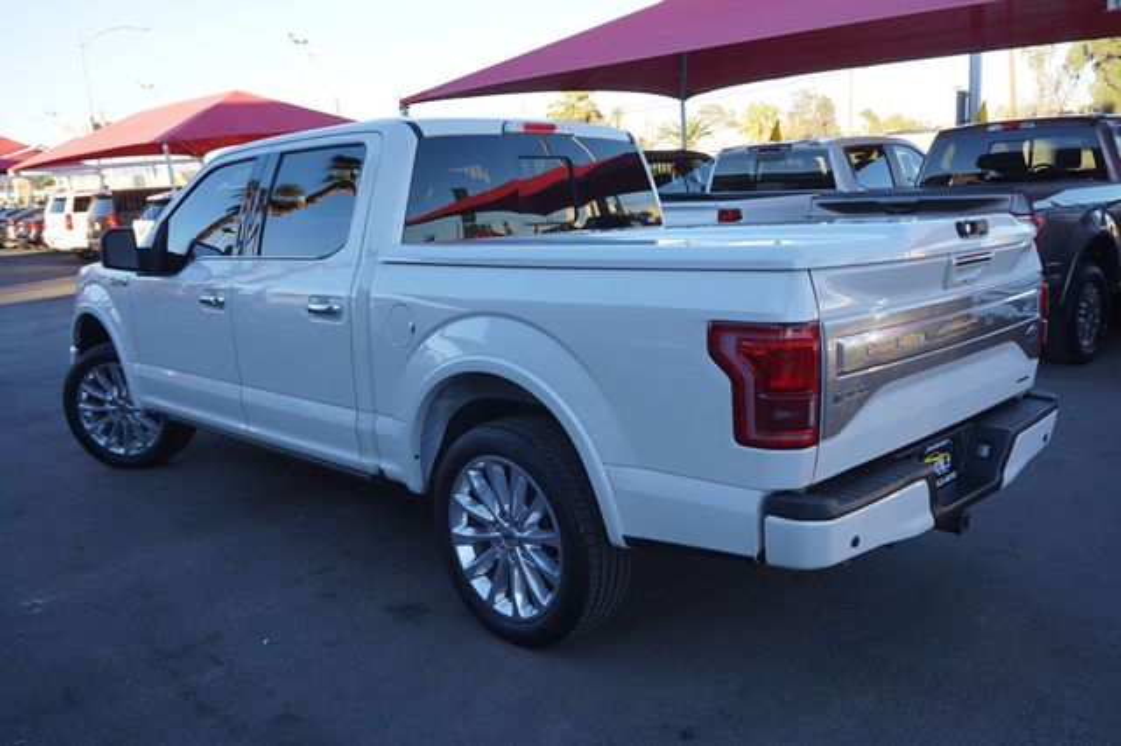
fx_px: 980
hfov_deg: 59.5
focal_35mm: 32
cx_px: 560
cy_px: 373
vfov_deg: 41.7
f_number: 5.6
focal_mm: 21
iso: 100
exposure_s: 1/80
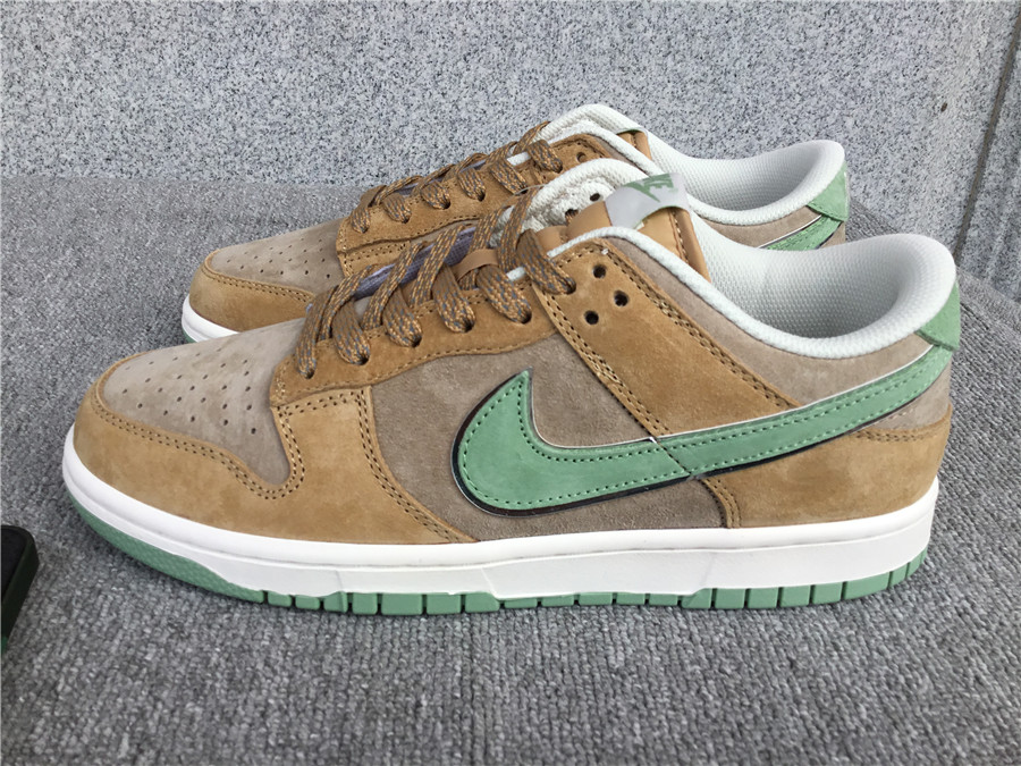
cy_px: 383
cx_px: 510
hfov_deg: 58.4
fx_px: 914
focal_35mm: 31
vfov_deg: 45.4
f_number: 2.4
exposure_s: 1/715
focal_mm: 3.3
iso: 25
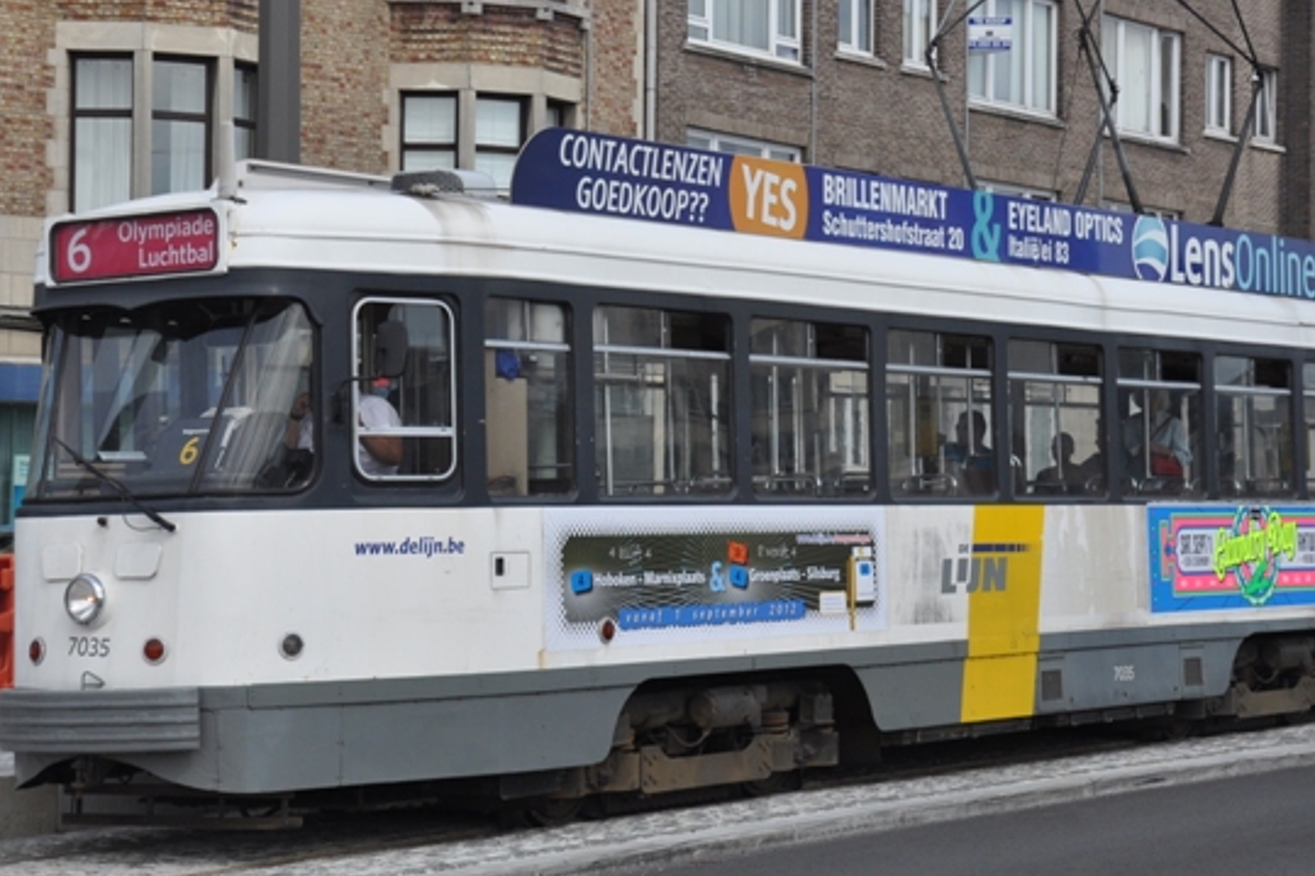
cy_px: 326
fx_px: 3250
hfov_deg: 22.9
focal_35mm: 89
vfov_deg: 15.3
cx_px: 708
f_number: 6.7
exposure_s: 1/1500
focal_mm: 40
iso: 400
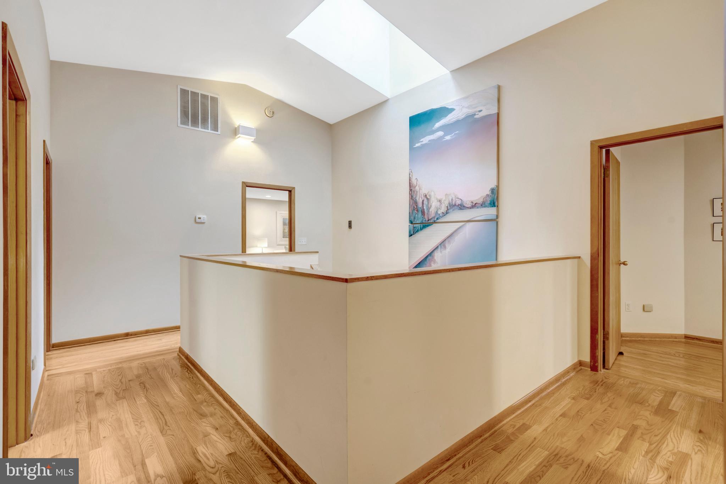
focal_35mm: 16
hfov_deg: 96.7
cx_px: 363
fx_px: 323
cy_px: 242
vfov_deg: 73.8
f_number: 8
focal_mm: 16
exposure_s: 1/20
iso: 1250
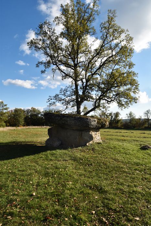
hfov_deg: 59.5
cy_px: 113
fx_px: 132
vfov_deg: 81.2
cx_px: 76
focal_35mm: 21
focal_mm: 14
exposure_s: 1/320
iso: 200
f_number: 9
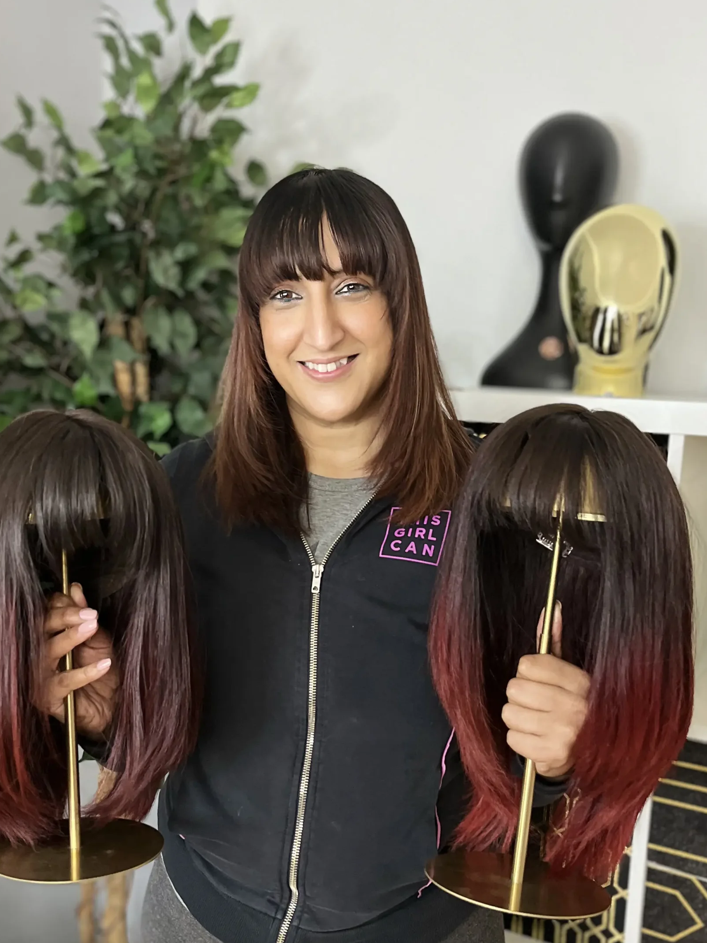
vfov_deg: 58.2
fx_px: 844
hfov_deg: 45.4
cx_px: 338
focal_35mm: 31
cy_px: 523
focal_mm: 5.1
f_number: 1.6
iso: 400
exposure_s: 1/33
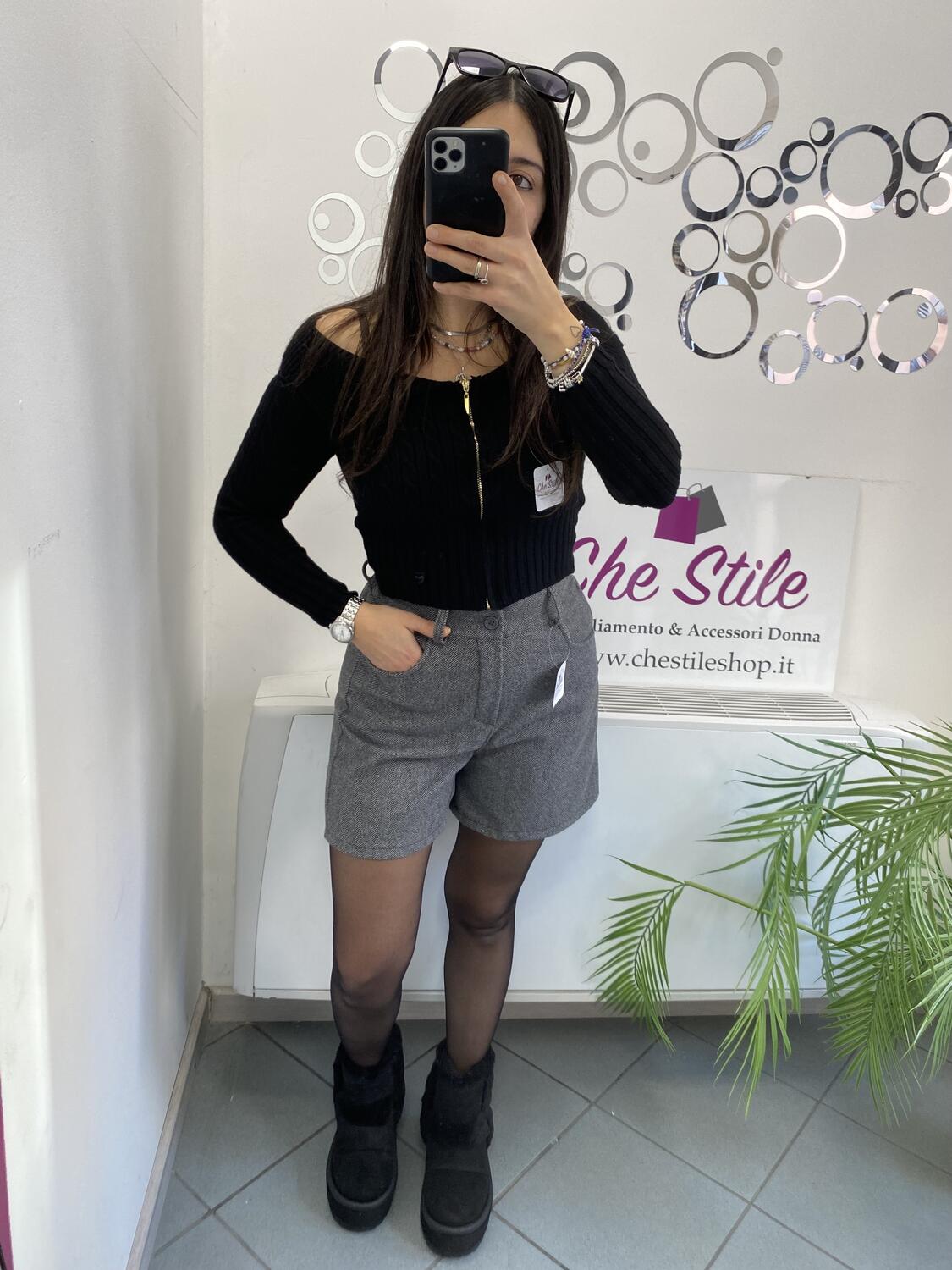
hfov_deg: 53.1
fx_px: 953
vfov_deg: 67.3
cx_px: 476
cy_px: 635
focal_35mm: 26
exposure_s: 1/100
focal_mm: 4.25
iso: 125
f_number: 1.8
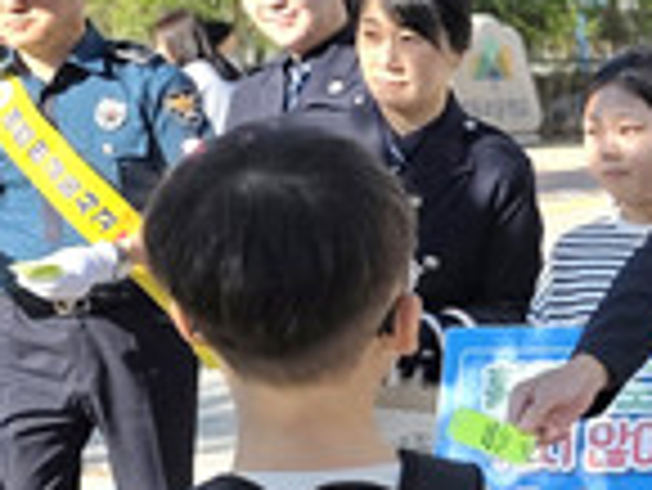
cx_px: 1057
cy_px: 301
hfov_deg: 17.8
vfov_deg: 15.6
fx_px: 1791
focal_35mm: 95
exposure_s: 1/10000
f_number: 1.7
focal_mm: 6.3
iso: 80
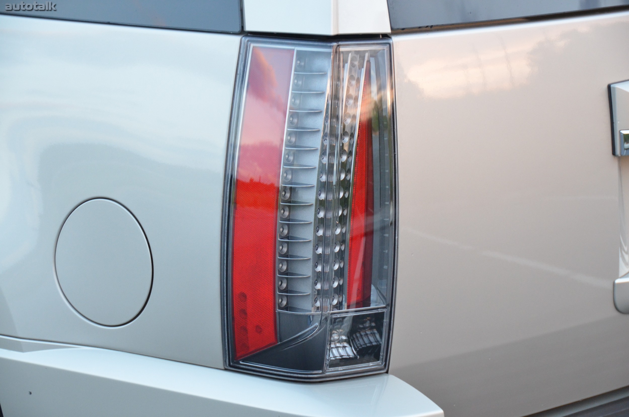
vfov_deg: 13.0
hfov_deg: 19.5
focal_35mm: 105
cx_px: 314
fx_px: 1831
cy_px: 208
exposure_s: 1/125
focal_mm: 70
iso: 1600
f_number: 5
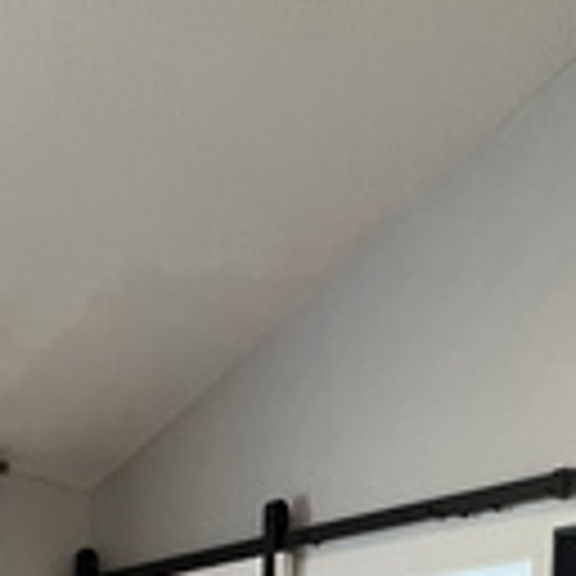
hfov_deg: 24.5
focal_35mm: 69
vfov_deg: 18.9
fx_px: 1299
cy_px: 1053
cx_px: 477
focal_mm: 1.57
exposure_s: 1/120
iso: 125
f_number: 1.8
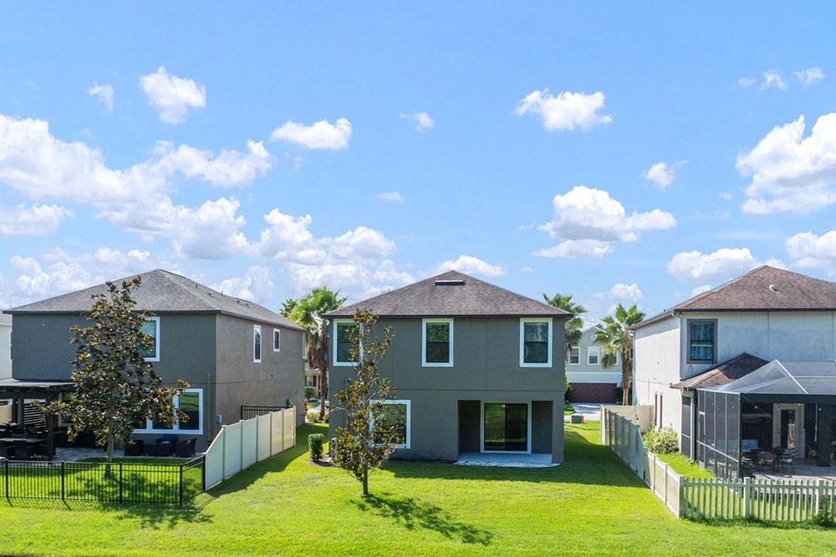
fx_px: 720
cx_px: 392
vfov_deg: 41.7
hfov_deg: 60.2
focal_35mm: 31
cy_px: 379
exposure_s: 1/2500
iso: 130
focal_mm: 12.29
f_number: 2.8
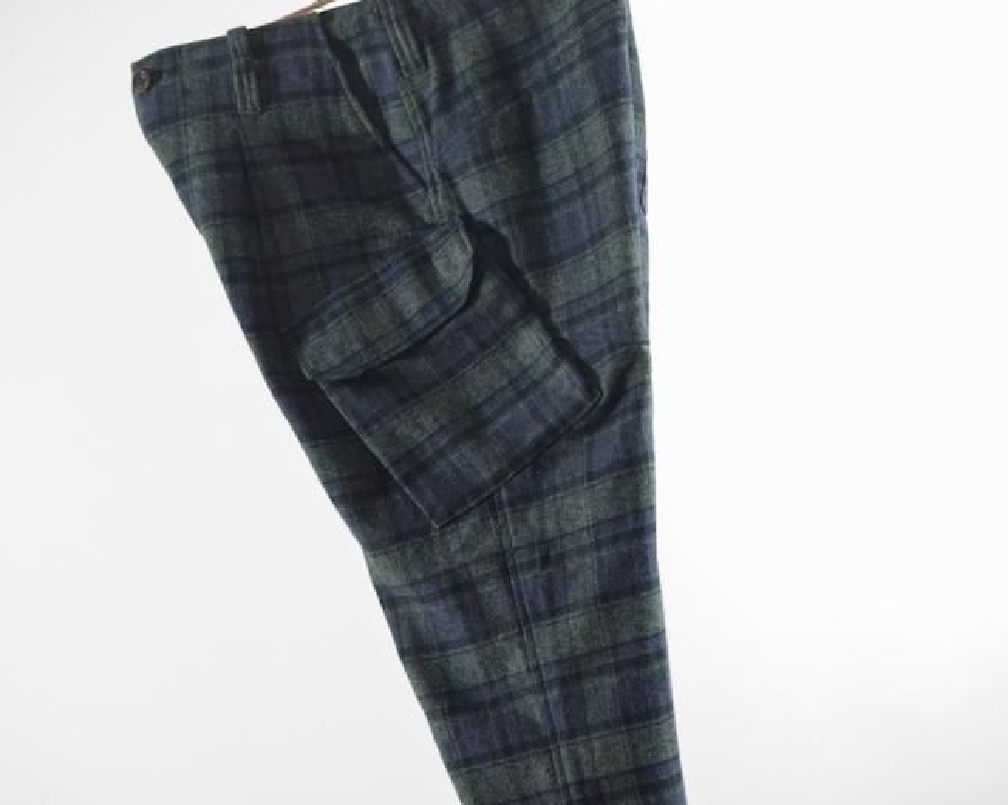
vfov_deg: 22.1
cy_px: 399
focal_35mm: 69
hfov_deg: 27.5
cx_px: 424
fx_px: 2058
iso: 800
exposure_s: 1/60
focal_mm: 40
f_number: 3.5
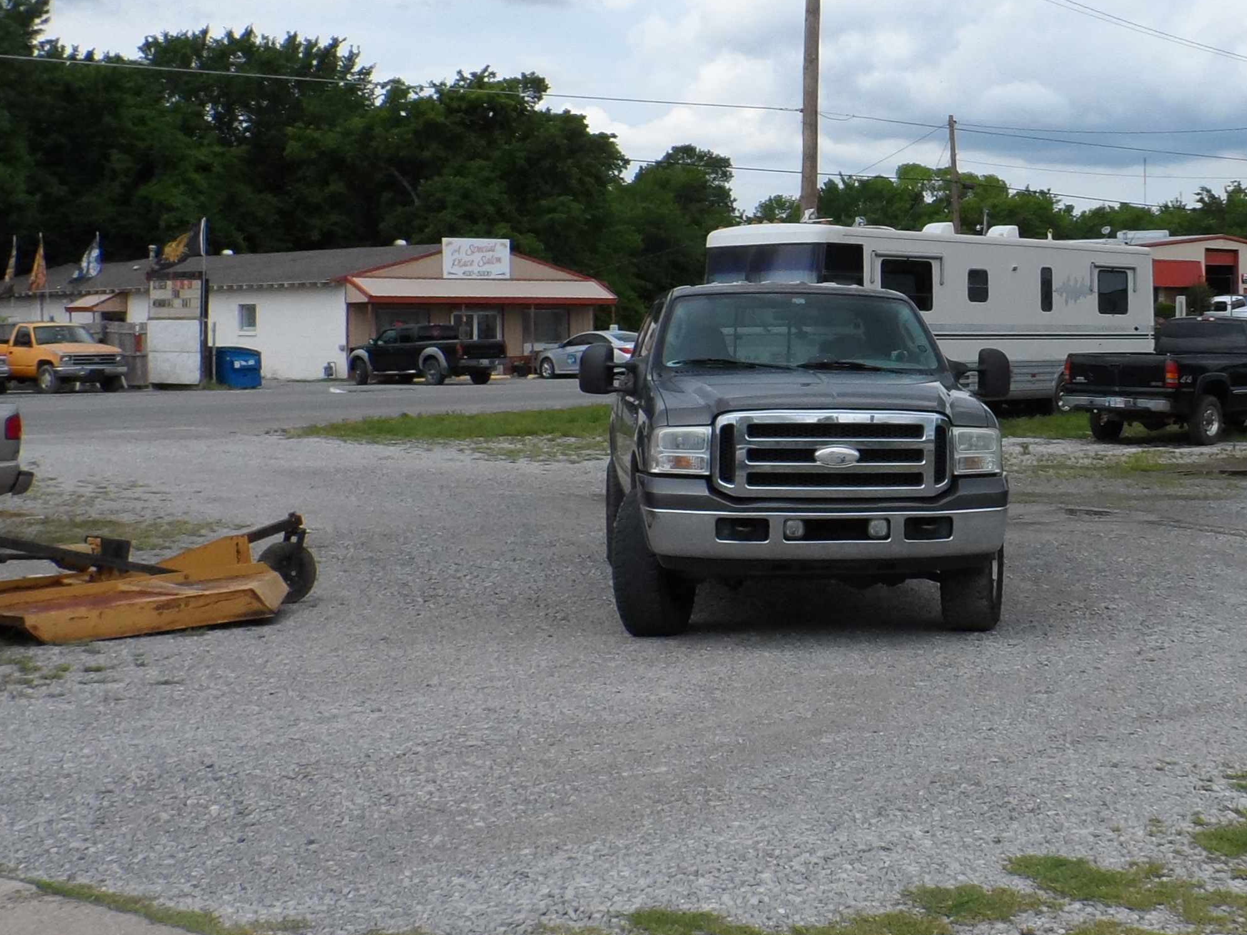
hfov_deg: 36.1
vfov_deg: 27.9
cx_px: 906
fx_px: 1873
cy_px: 356
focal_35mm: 52
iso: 80
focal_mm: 4
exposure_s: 1/500
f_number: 4.5
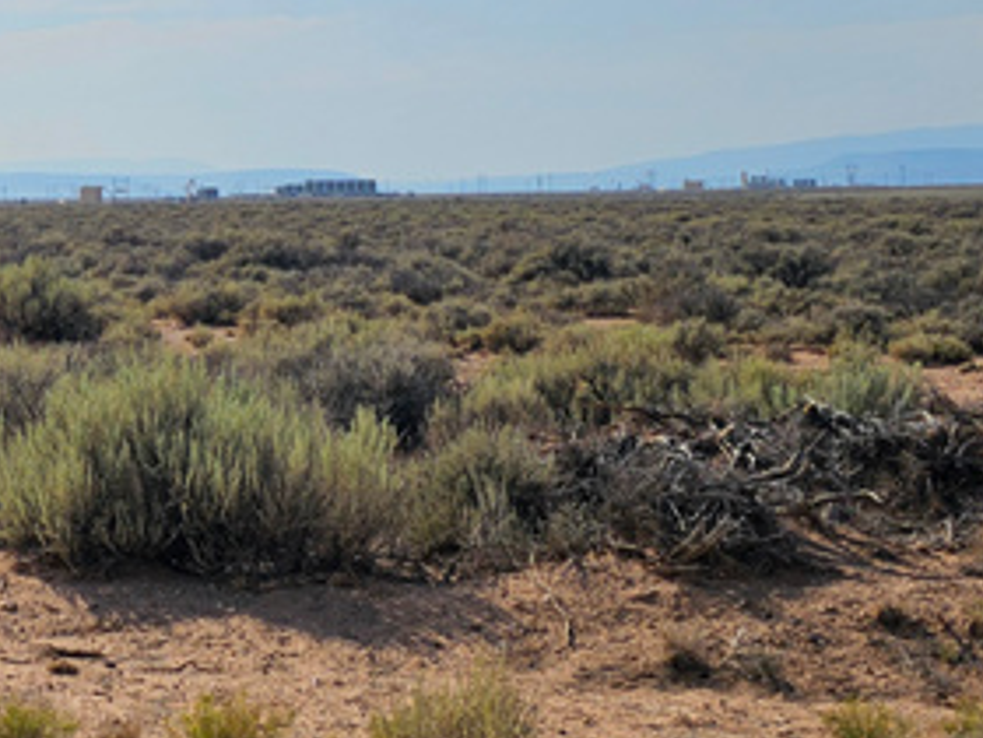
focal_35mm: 84
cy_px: 193
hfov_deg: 21.1
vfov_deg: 17.5
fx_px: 2385
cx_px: -291
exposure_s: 1/2252
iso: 10
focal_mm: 6.3
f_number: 1.7
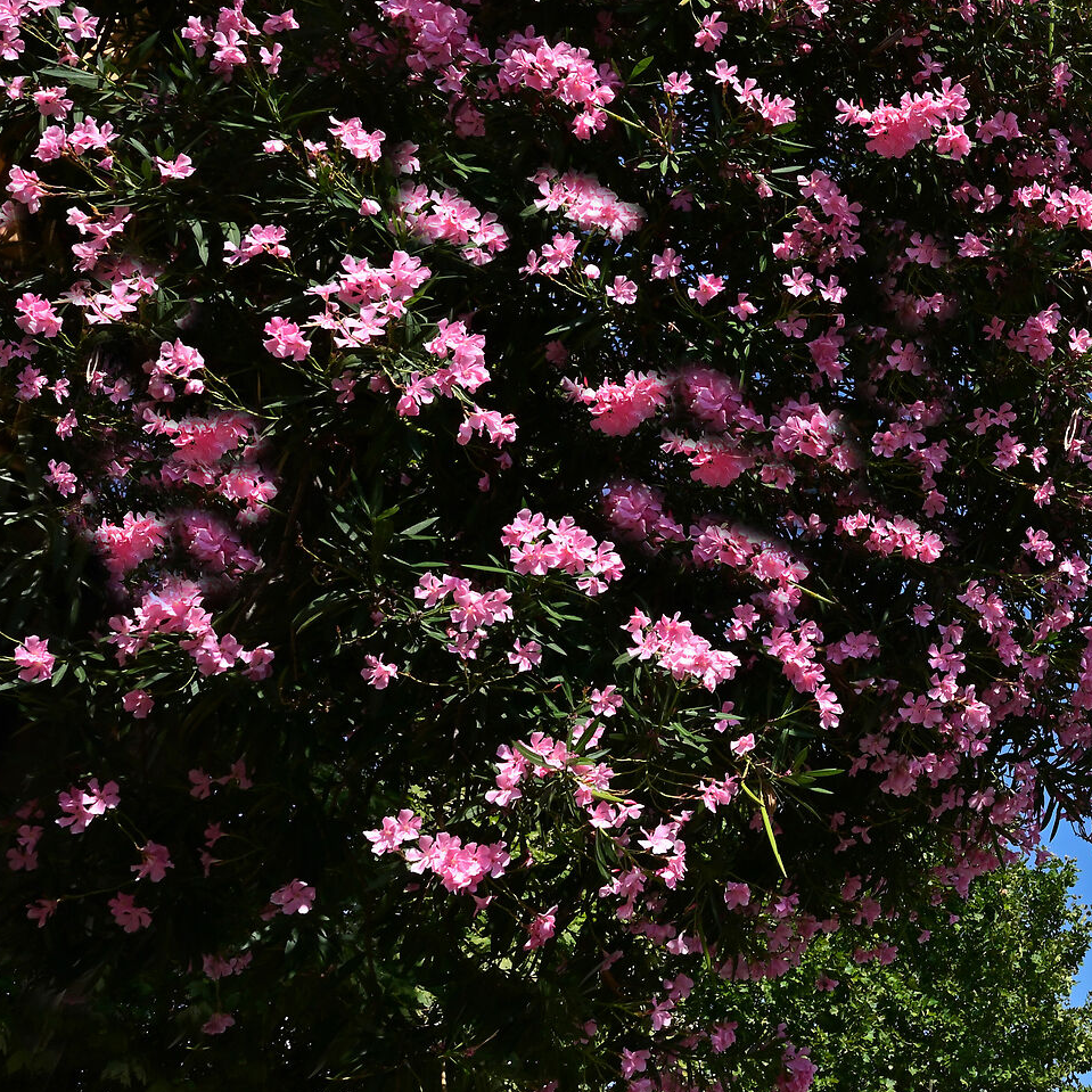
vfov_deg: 33.3
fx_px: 1820
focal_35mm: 51
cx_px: 1187
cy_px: 457
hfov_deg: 30.1
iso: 100
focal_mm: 24
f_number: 18
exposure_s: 1/20
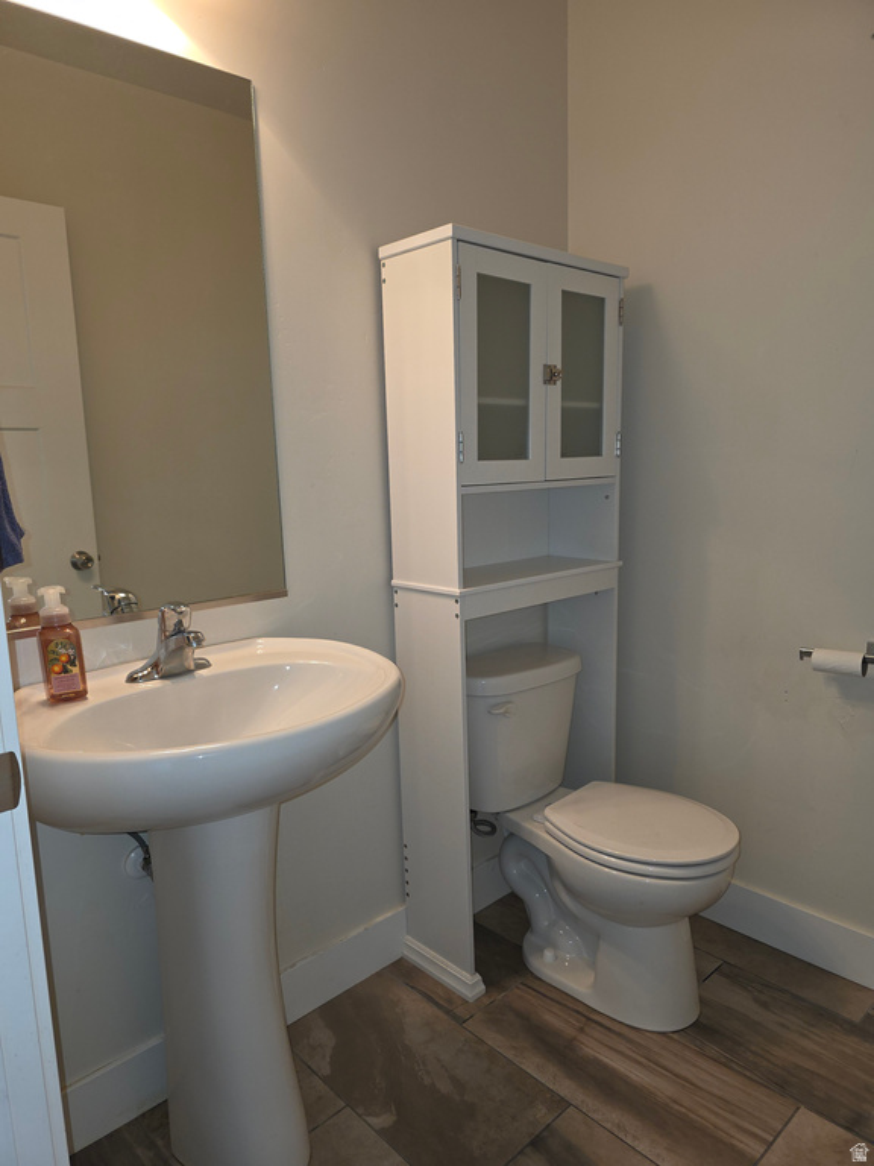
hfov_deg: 58.9
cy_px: 583
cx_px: 437
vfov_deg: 73.9
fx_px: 774
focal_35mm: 23
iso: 100
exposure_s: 1/60
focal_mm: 6.3
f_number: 1.7
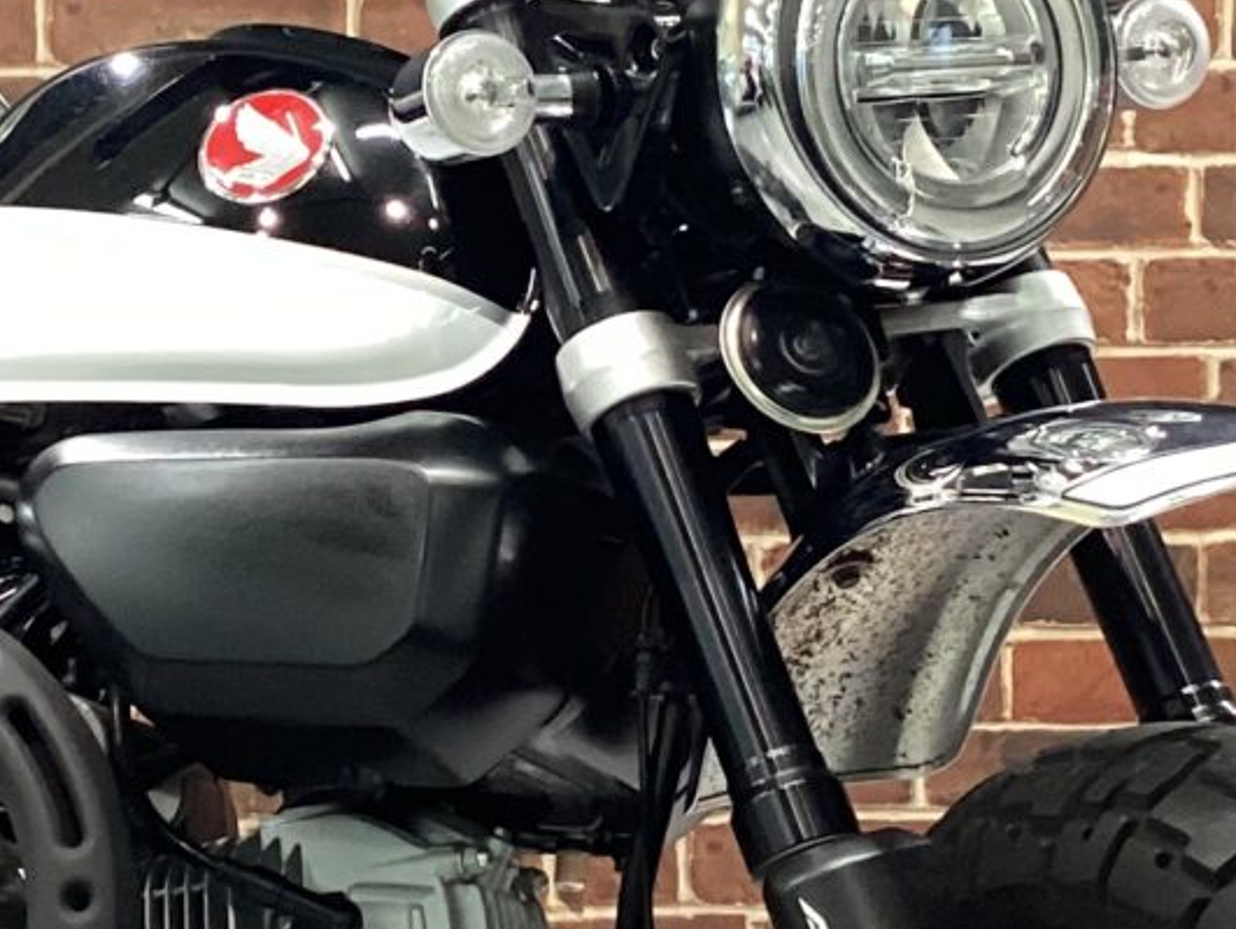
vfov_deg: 13.2
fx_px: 4002
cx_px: 242
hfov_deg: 17.4
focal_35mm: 112
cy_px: 421
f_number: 2.4
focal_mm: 3.3
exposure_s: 1/40
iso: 250
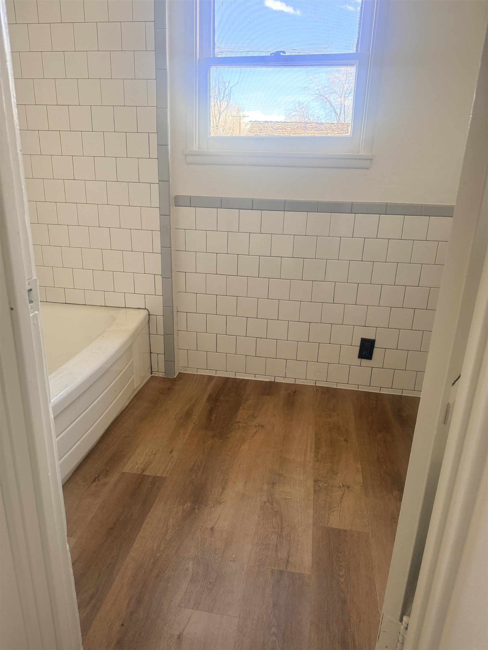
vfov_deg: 71.6
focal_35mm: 24
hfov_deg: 56.8
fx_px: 451
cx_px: 244
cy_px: 325
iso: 160
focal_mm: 6.76
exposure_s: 1/135
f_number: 1.78
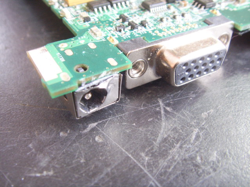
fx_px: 282
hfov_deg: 47.9
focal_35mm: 39
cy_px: 94
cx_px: 125
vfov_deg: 36.8
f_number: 3.5
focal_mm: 6.6
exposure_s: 1/10
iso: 152
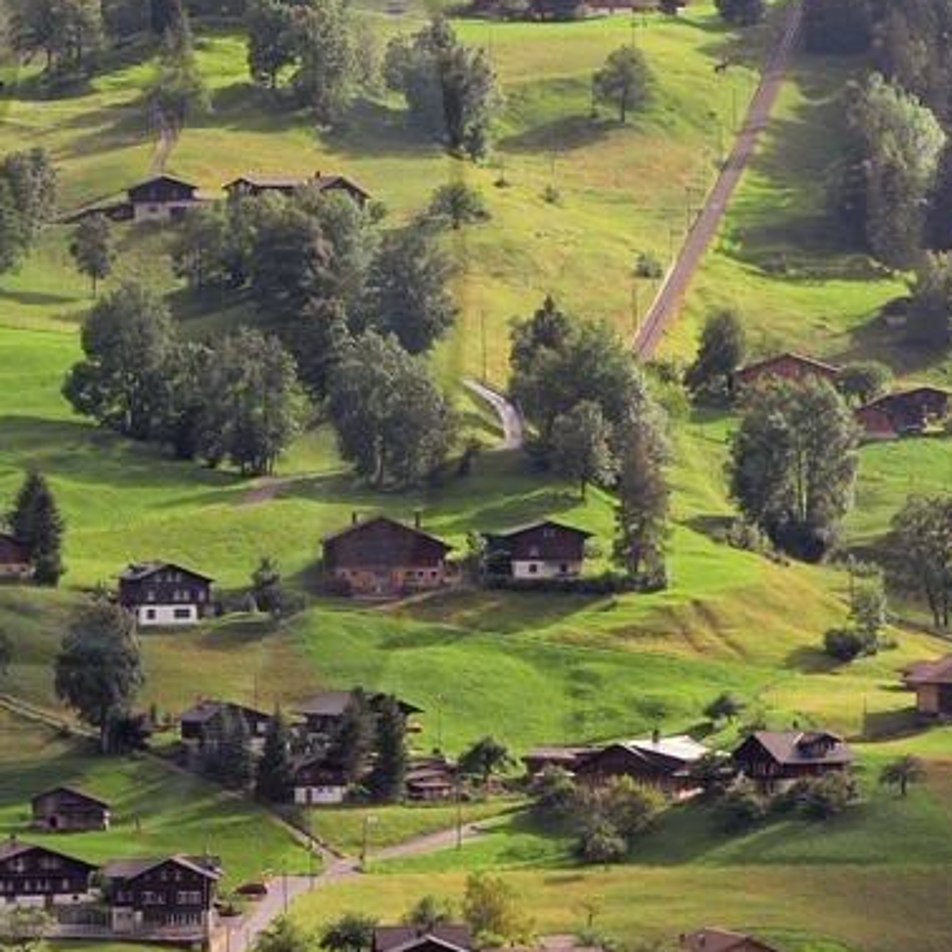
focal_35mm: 302
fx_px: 9397
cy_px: 257
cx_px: -584
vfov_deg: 5.8
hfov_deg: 5.7
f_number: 7.6
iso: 100
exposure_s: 1/160
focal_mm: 56
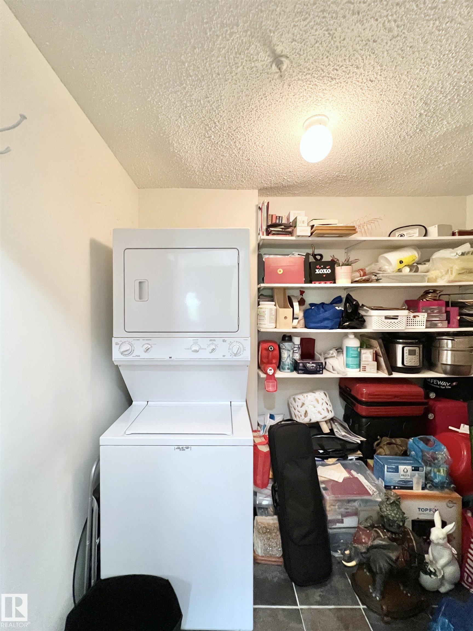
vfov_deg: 106.2
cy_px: 316
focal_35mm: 13
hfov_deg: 89.9
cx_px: 236
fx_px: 237
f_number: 1.8
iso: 500
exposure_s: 1/60
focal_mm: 1.57
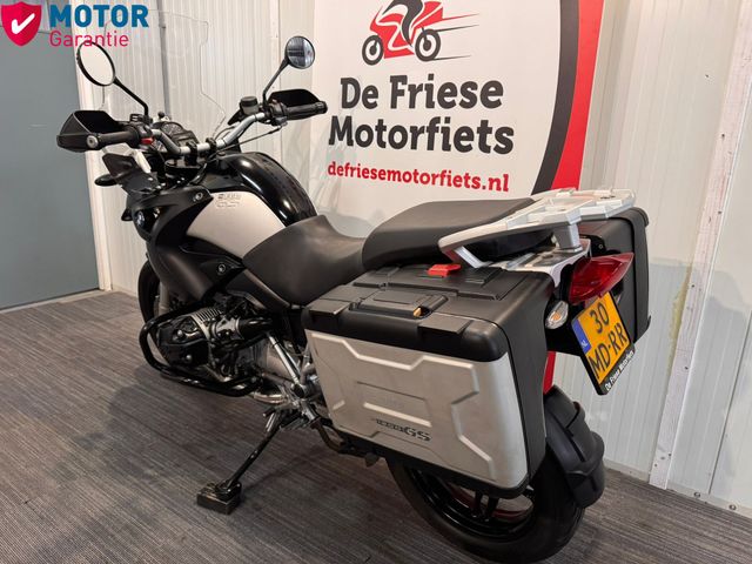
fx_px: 521
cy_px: 282
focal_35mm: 24
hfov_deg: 71.6
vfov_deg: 56.8
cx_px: 376
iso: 320
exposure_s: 1/50
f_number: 1.78
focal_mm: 6.76
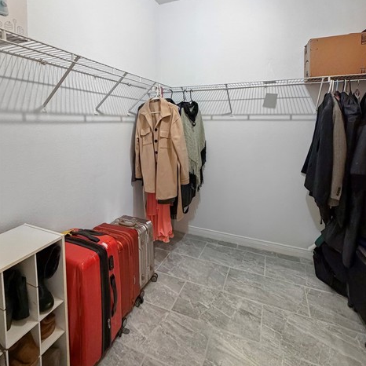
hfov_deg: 84.0
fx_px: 203
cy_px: 159
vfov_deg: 83.5
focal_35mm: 17
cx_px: 186
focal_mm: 2.22
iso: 400
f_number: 2.2
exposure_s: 1/60
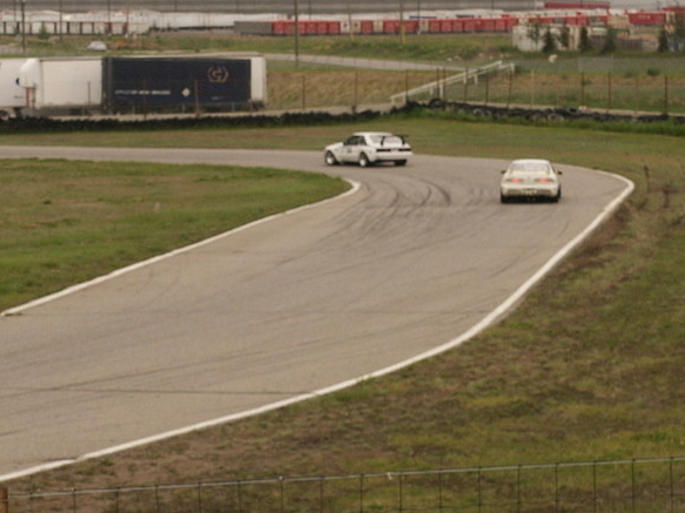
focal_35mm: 162
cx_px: 322
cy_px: 281
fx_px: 3205
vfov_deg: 9.2
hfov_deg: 12.2
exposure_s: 1/500
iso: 100
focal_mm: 29.23
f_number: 6.7
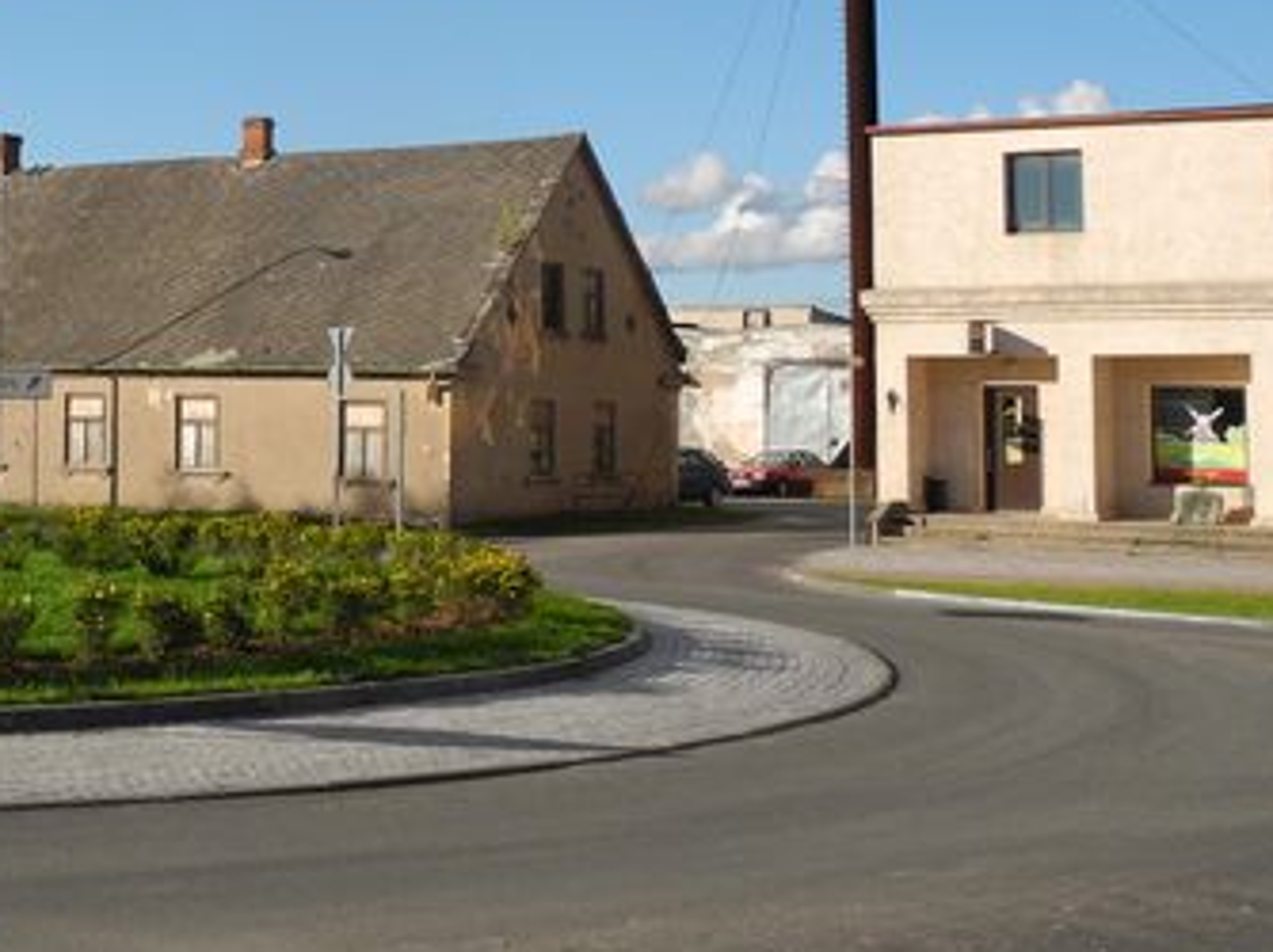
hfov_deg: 26.6
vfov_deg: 21.0
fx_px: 2536
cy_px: 194
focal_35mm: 69
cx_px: -19
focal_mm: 6.8
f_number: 4
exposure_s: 1/800
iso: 100
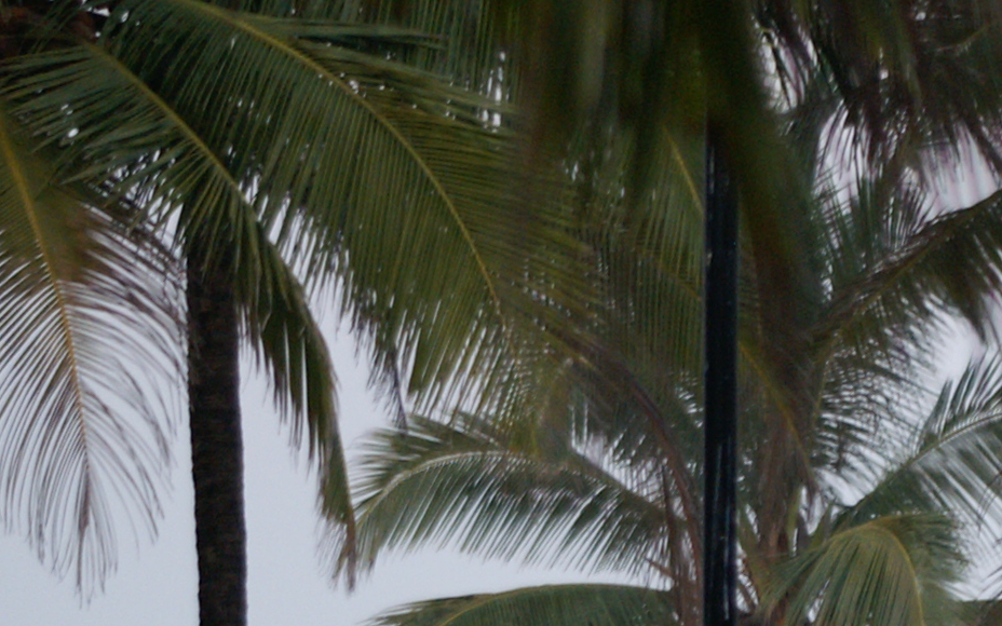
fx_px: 13517
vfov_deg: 2.6
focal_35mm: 495
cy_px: 943
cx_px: 1404
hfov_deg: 4.2
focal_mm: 100
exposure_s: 1/125
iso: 400
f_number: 4.5
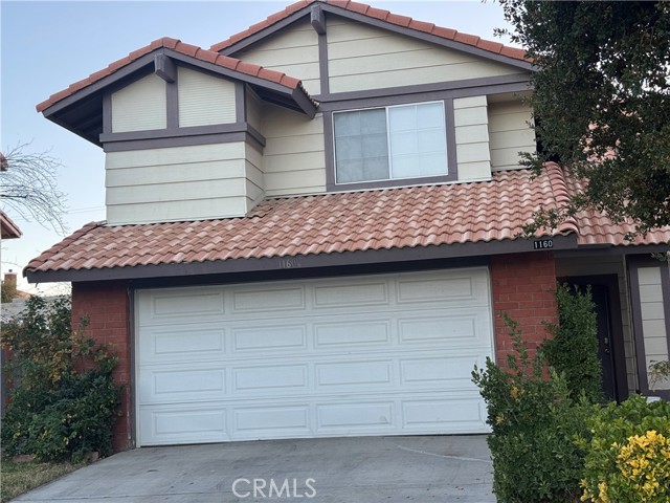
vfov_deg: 30.3
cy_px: 252
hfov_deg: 39.7
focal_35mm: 48
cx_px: 335
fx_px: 929
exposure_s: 1/167
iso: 50
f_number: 1.78
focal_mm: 6.76
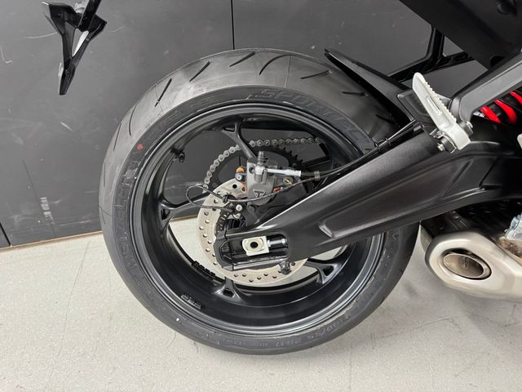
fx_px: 362
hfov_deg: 71.6
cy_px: 196
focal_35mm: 24
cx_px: 261
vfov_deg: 56.8
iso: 500
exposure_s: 1/50
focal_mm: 6.76
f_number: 1.78
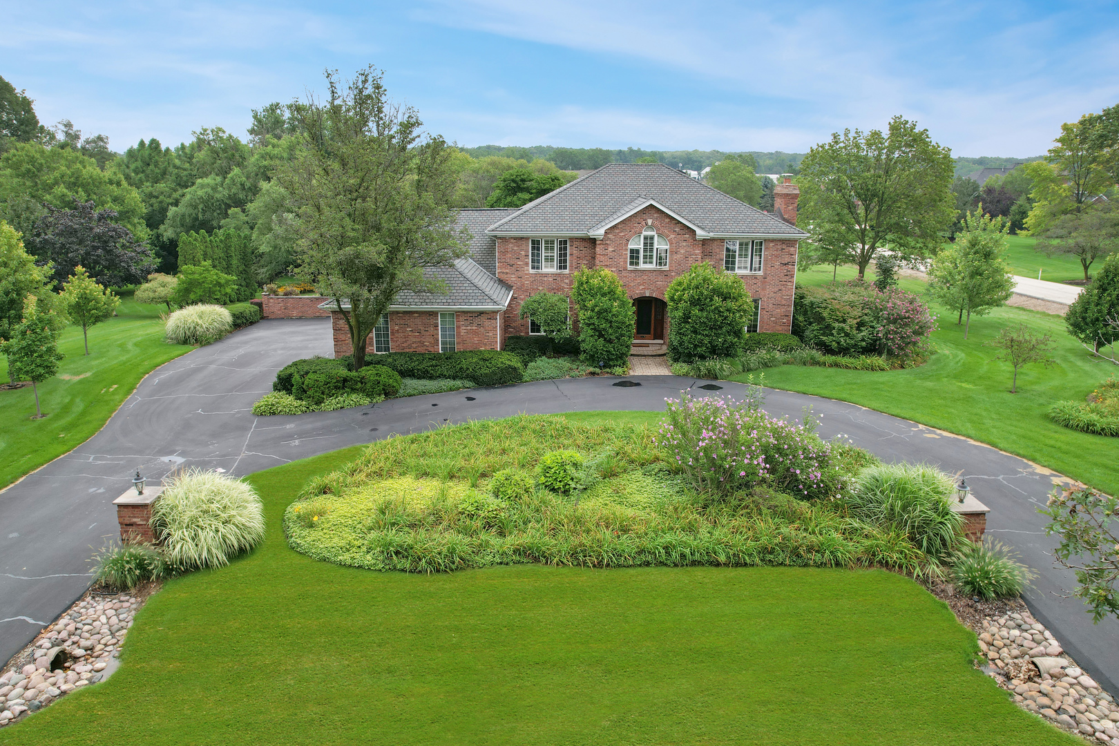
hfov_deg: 78.6
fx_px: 684
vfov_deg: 57.2
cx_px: 560
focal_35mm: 22
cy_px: 373
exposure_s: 1/1000
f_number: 2.8
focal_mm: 8.38
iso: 100
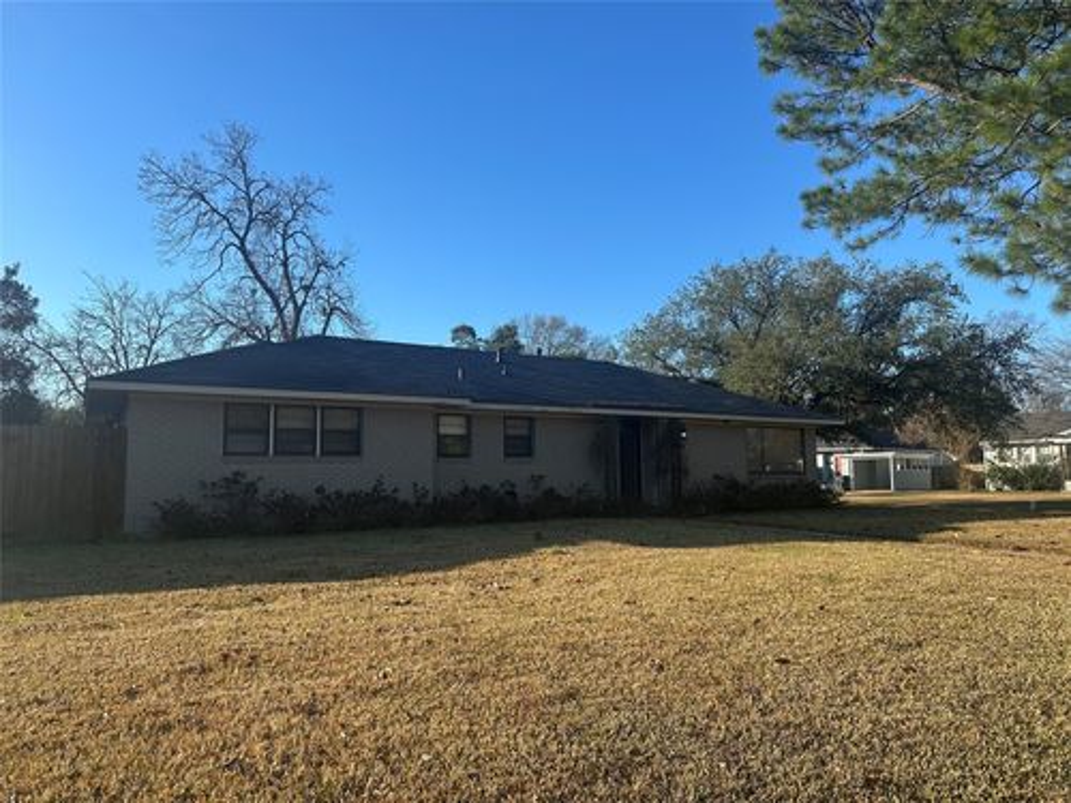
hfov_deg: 71.6
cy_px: 402
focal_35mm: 24
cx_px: 536
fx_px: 743
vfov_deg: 56.8
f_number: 1.78
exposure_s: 1/2353
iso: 80
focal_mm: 6.86
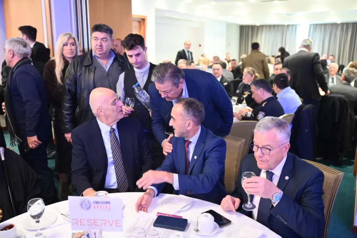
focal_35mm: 32
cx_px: 178
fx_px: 317
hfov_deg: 58.7
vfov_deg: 41.1
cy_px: 119
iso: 4000
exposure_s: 1/125
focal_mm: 32
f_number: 2.8
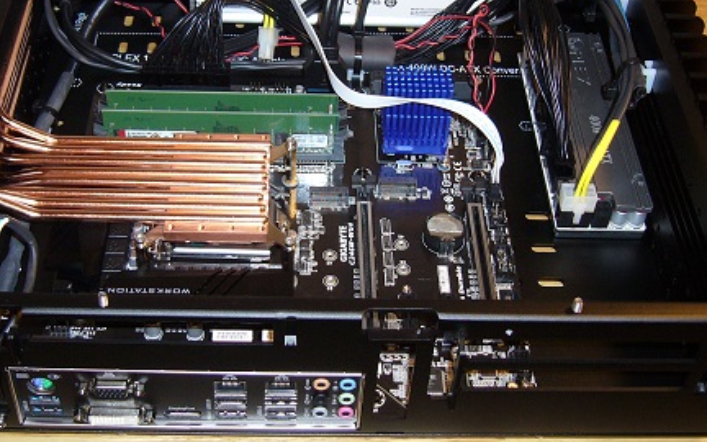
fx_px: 1060
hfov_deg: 36.9
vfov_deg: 23.4
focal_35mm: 55
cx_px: 339
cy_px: 138
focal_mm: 5.8
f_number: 2.8
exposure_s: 1/30
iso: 100
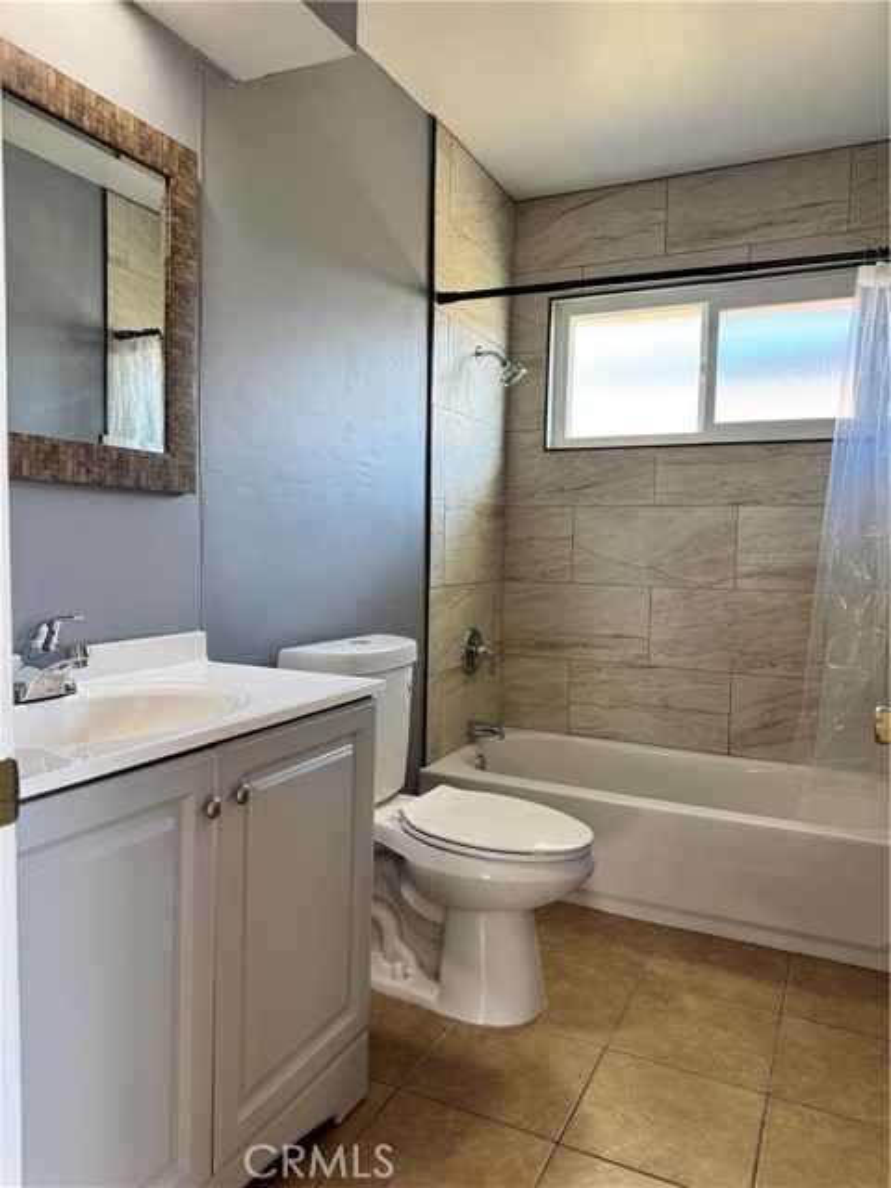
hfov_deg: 56.8
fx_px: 824
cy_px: 594
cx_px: 446
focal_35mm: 24
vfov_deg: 71.6
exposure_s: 1/120
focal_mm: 6.76
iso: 200
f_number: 1.78
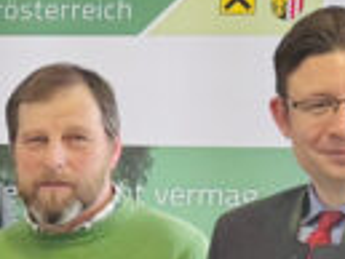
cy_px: 577
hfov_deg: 12.8
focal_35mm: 129
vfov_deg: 10.3
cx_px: -398
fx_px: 1287
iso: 160
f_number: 1.8
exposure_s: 1/100
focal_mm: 6.8
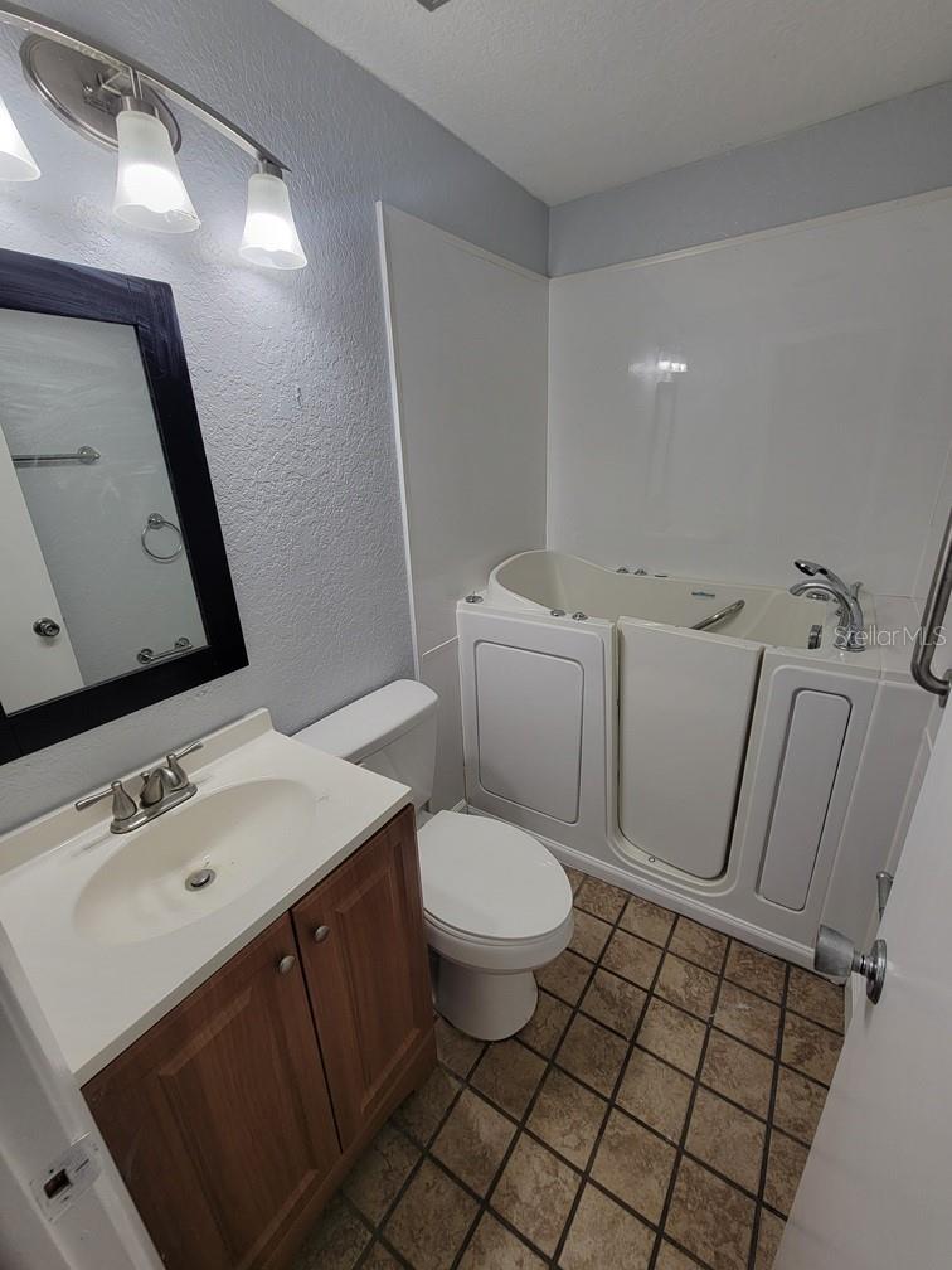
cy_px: 635
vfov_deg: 106.2
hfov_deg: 89.9
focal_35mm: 13
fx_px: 477
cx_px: 476
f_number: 2.2
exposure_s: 1/60
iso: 64
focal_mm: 2.2
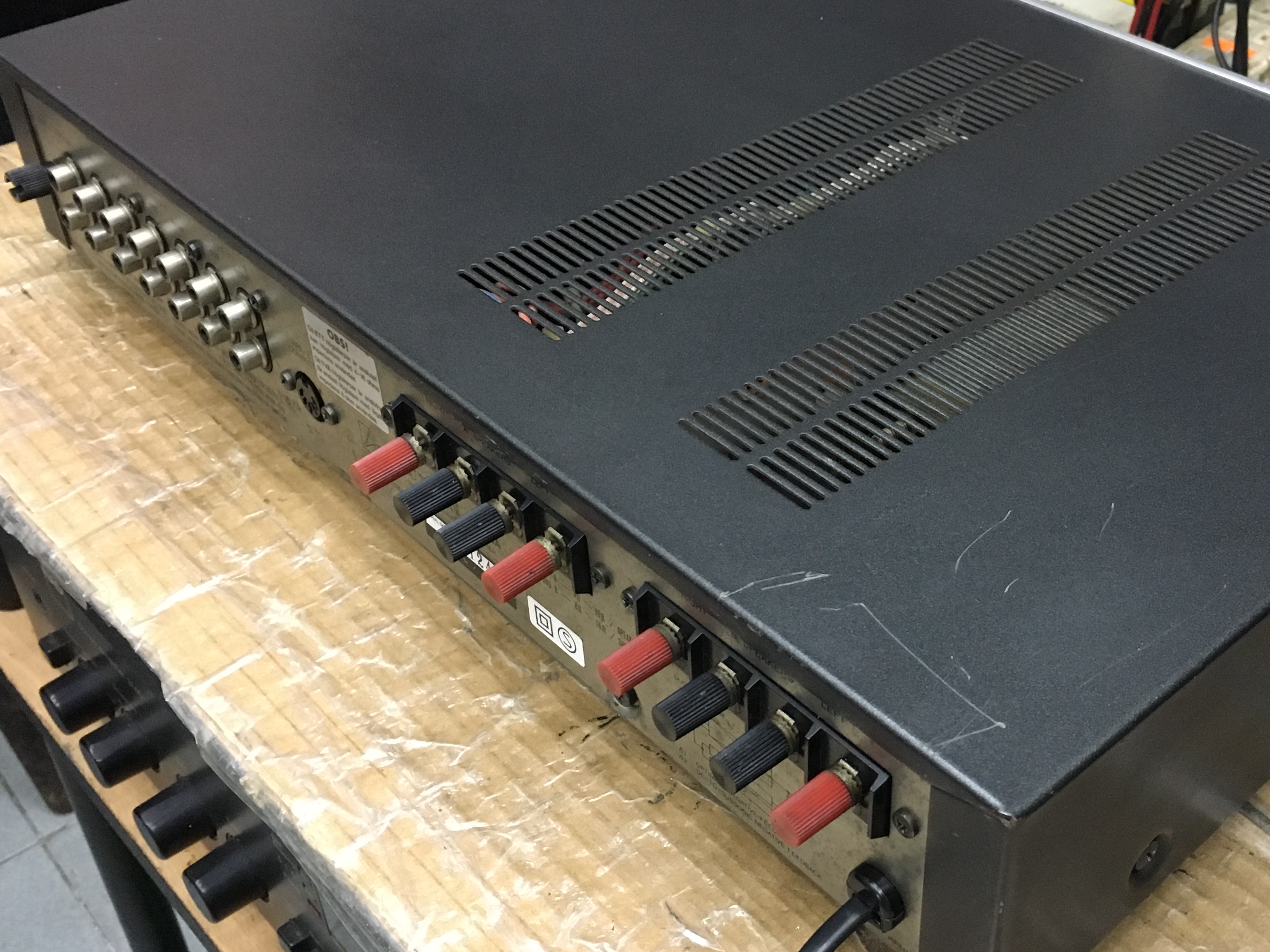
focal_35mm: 43
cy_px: 453
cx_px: 821
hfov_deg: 43.4
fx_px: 1578
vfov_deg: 33.6
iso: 200
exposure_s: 1/25
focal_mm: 4.15
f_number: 2.2
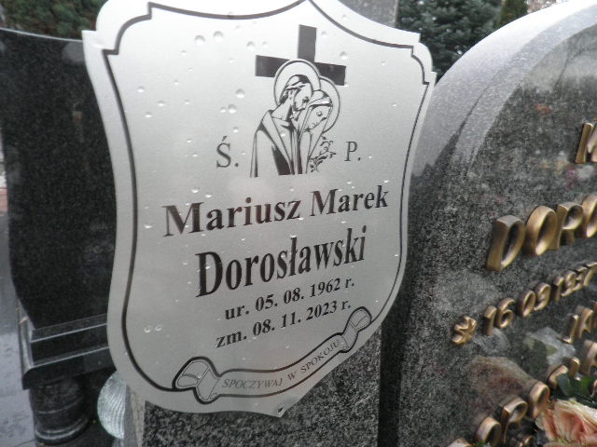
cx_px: 298
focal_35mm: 24
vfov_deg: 56.8
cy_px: 224
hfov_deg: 71.6
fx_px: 414
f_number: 3.3
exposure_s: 1/30
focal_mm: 4.3
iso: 100
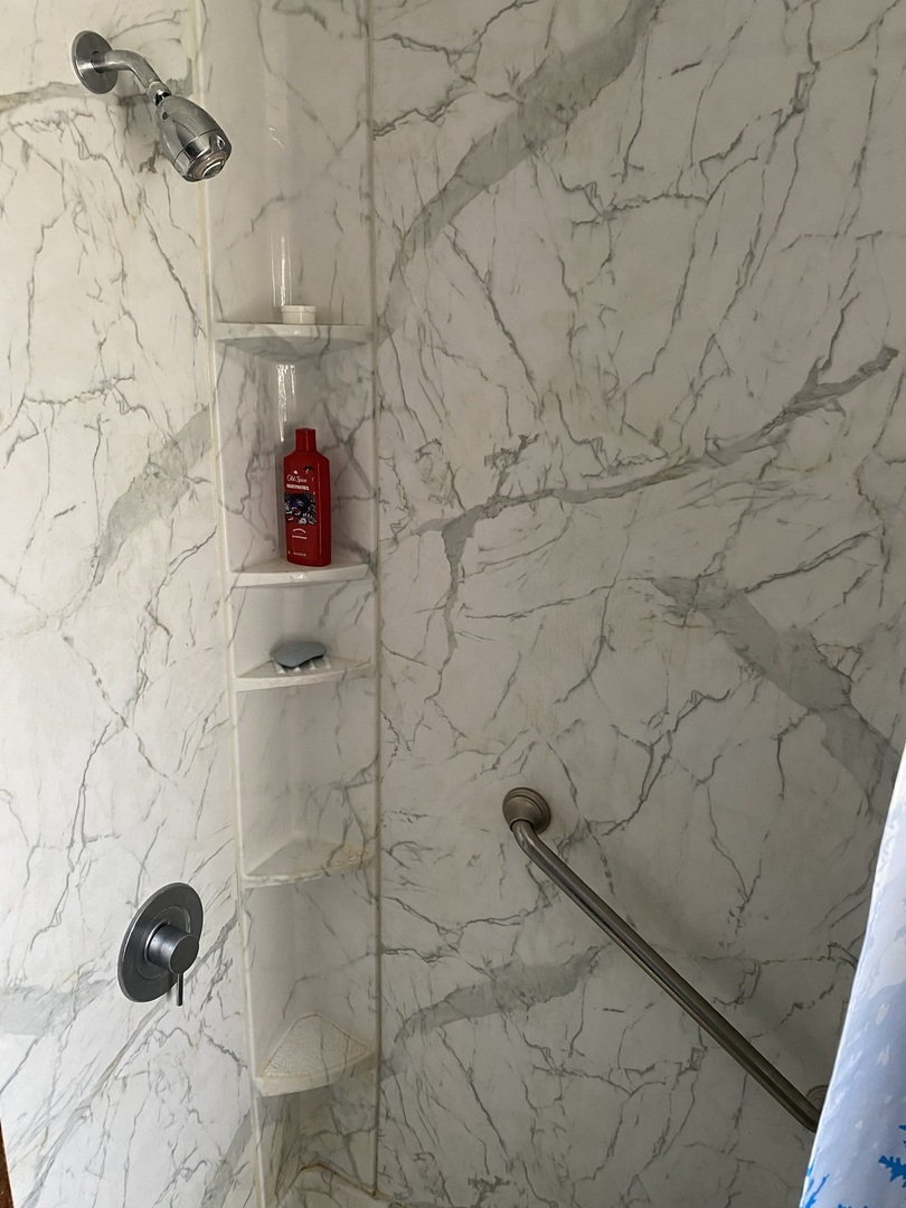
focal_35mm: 26
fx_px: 907
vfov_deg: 67.3
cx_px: 453
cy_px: 604
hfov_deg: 53.1
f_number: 1.8
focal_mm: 4.25
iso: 250
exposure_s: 1/60
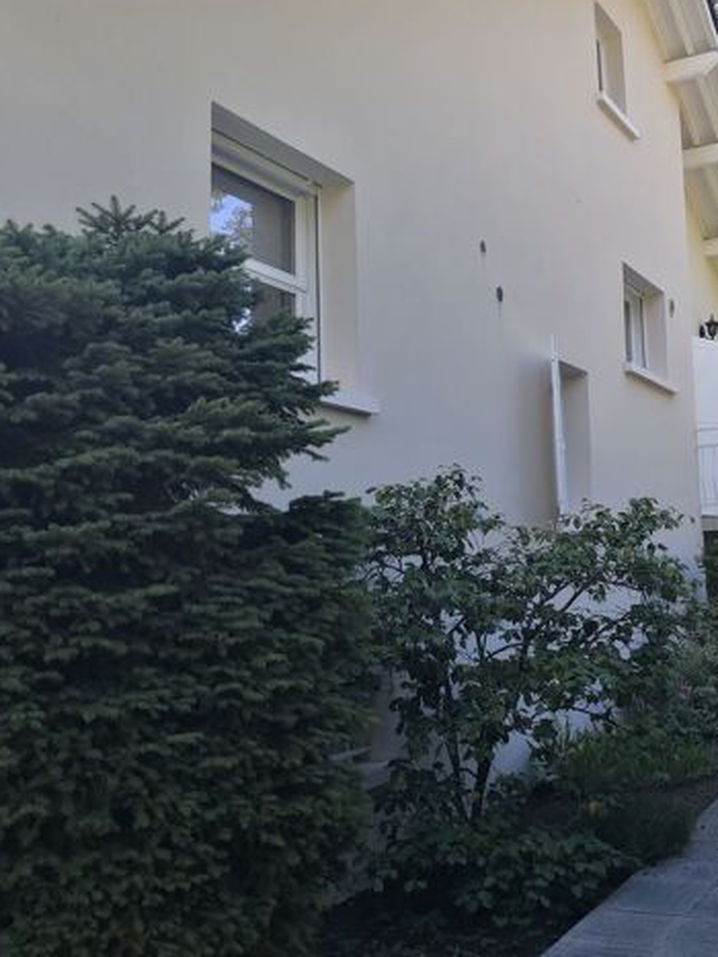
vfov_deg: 50.1
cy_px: 432
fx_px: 1024
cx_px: 470
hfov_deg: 38.3
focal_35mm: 37
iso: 50
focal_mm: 3.95
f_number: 1.6
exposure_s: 1/485
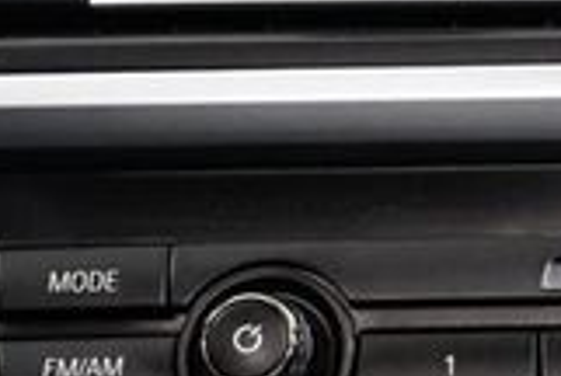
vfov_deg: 9.6
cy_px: 306
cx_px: 930
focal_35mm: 143
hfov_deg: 13.2
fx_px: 2233
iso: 3200
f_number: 3.5
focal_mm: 18
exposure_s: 1/80
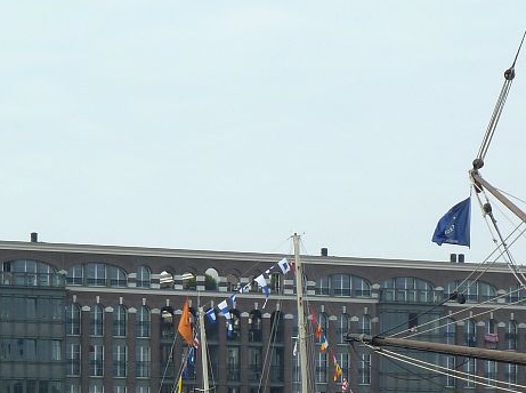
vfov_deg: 6.4
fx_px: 3504
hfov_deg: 8.6
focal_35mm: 231
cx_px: 343
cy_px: 412
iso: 80
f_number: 4.3
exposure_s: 1/320
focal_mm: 17
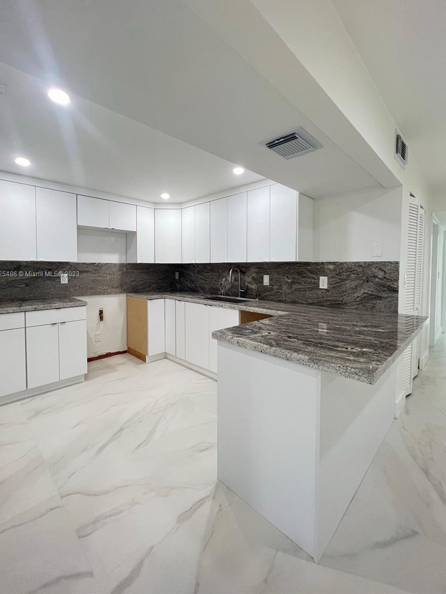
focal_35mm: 14
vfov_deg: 101.9
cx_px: 222
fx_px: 240
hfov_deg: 85.7
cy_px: 275
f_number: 1.8
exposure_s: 1/60
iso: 200
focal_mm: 1.57
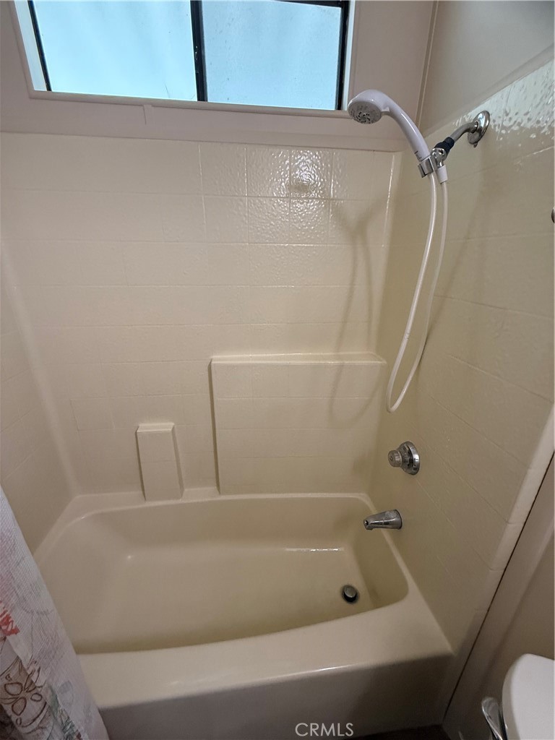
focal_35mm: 14
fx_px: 299
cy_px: 370
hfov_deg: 85.7
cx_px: 278
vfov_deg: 102.1
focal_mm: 2.22
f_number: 2.2
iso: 320
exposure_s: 1/60
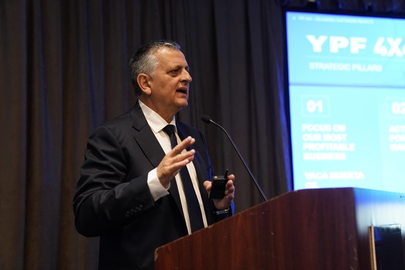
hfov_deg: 32.9
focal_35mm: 61
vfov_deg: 22.3
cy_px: 135
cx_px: 202
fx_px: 686
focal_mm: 61
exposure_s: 1/200
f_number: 2.8
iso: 4000
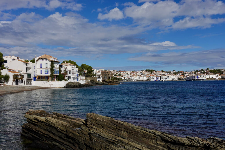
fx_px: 200
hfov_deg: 58.7
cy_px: 75
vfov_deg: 41.1
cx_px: 112
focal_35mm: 32
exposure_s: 1/160
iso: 125
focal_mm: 12.27
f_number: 6.3
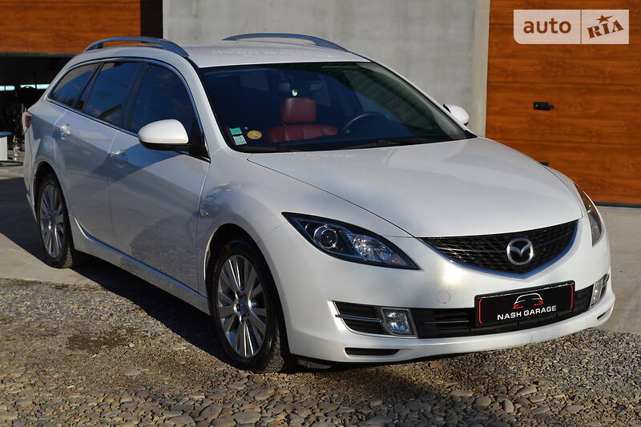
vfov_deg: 19.7
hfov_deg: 29.2
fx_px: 1228
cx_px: 320
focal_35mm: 69
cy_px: 214
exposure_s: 1/320
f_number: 9
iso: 100
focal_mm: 46
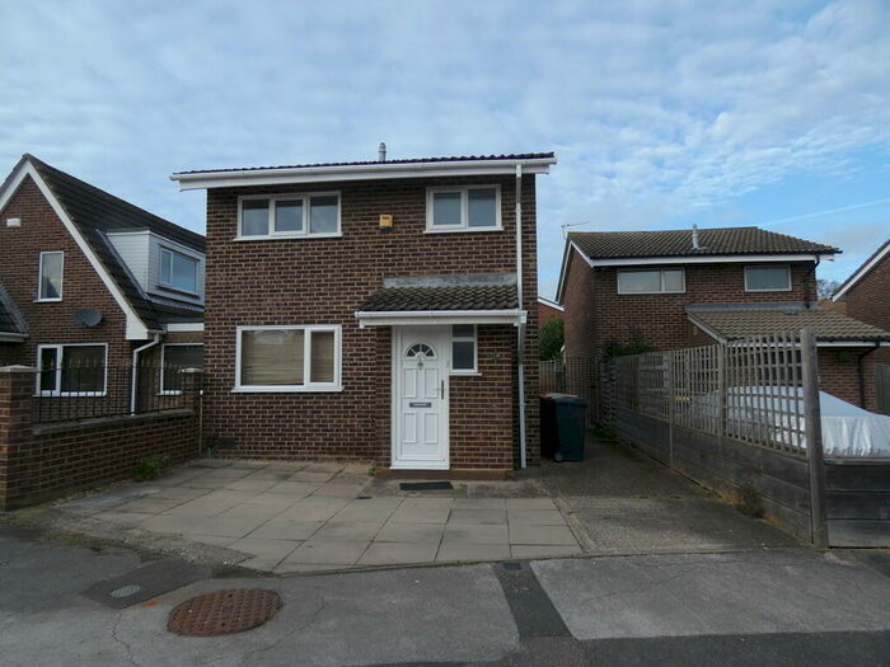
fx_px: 514
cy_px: 334
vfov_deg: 66.0
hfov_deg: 81.7
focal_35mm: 20
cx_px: 445
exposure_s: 1/500
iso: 80
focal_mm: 3.6
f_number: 2.8
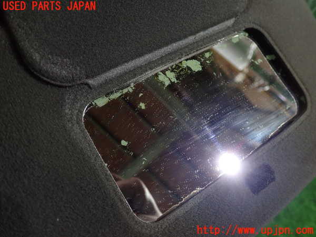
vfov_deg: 46.8
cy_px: 118
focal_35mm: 30
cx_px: 158
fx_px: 274
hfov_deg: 60.0
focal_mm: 5.4
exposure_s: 1/40
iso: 200
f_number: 2.3
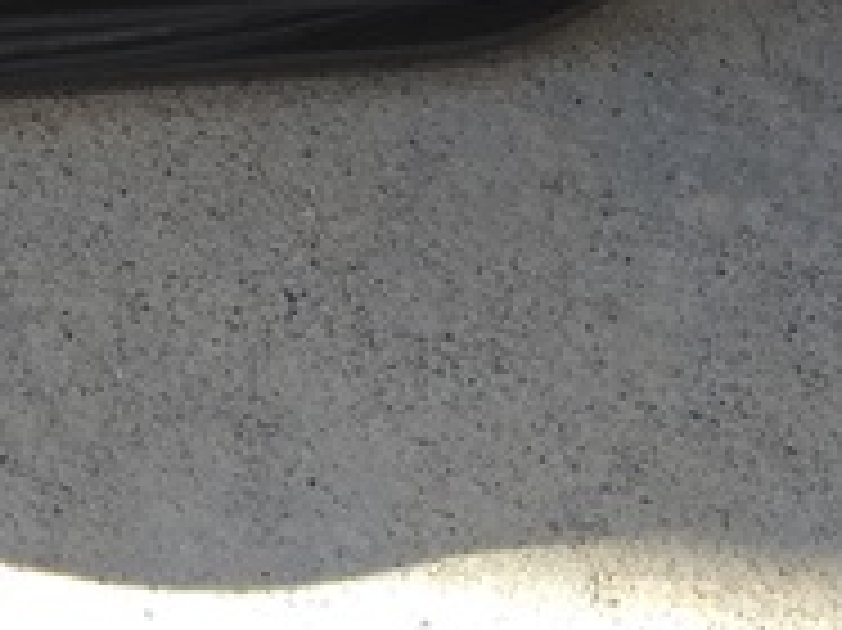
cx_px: -437
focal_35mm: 159
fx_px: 3865
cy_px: -963
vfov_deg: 8.4
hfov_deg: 11.9
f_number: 2.2
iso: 25
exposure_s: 1/262
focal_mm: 4.15
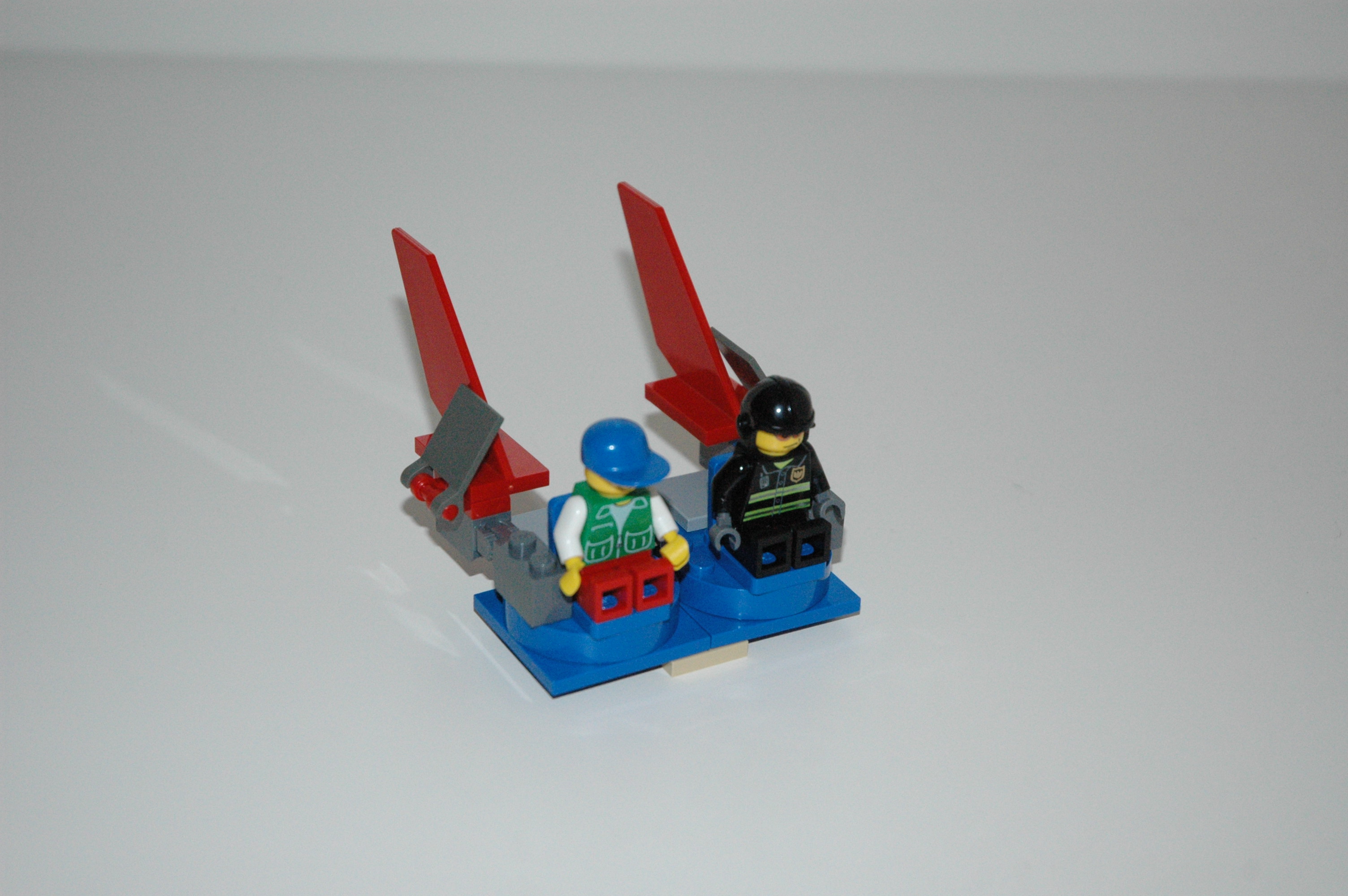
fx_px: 3143
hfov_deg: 24.2
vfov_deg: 16.2
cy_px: 448
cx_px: 674
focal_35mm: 84
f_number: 5
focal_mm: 56
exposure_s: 1/60
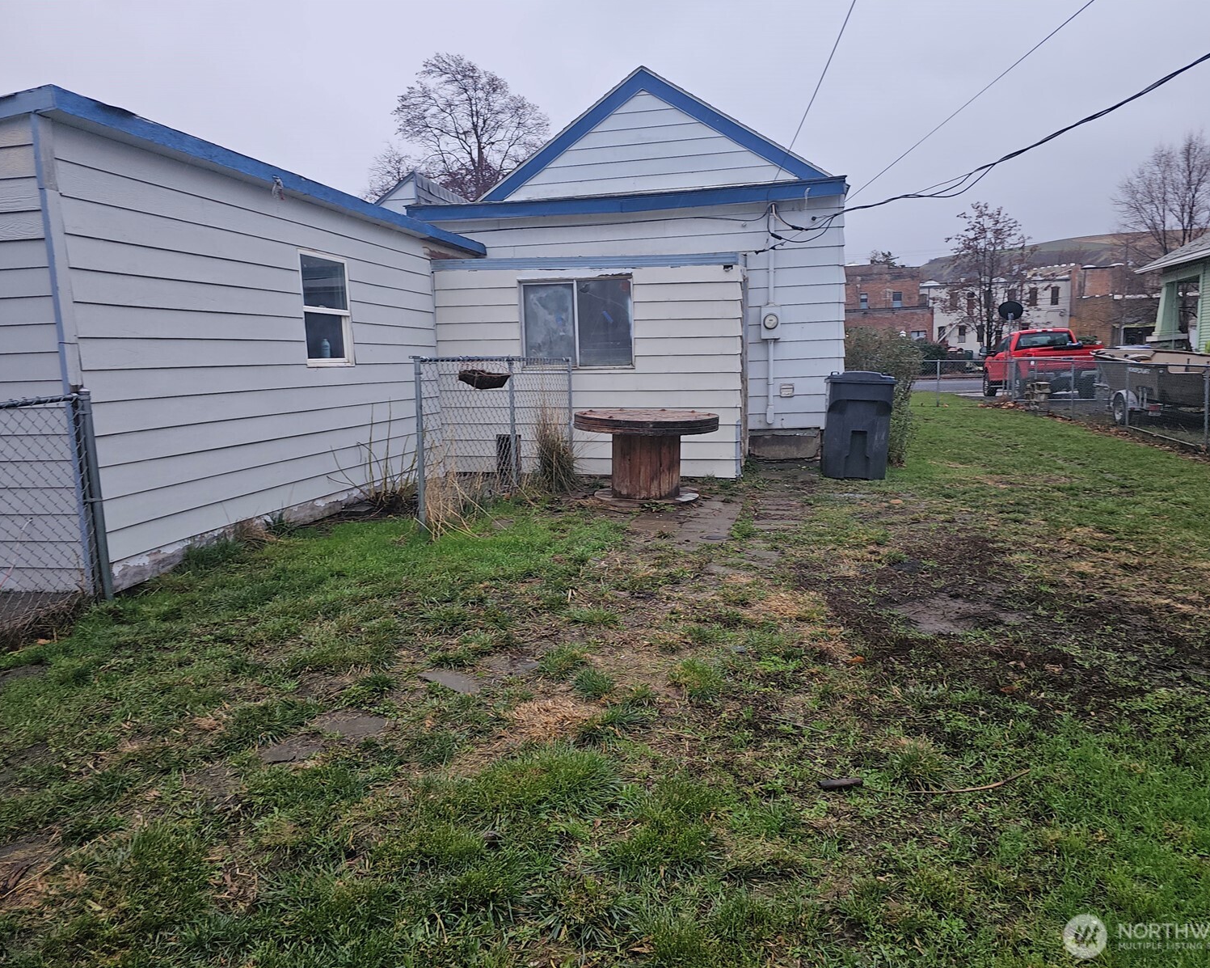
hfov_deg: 70.3
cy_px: 484
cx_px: 626
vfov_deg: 58.8
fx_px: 859
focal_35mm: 24
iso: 12
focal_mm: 6.3
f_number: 1.7
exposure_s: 1/120
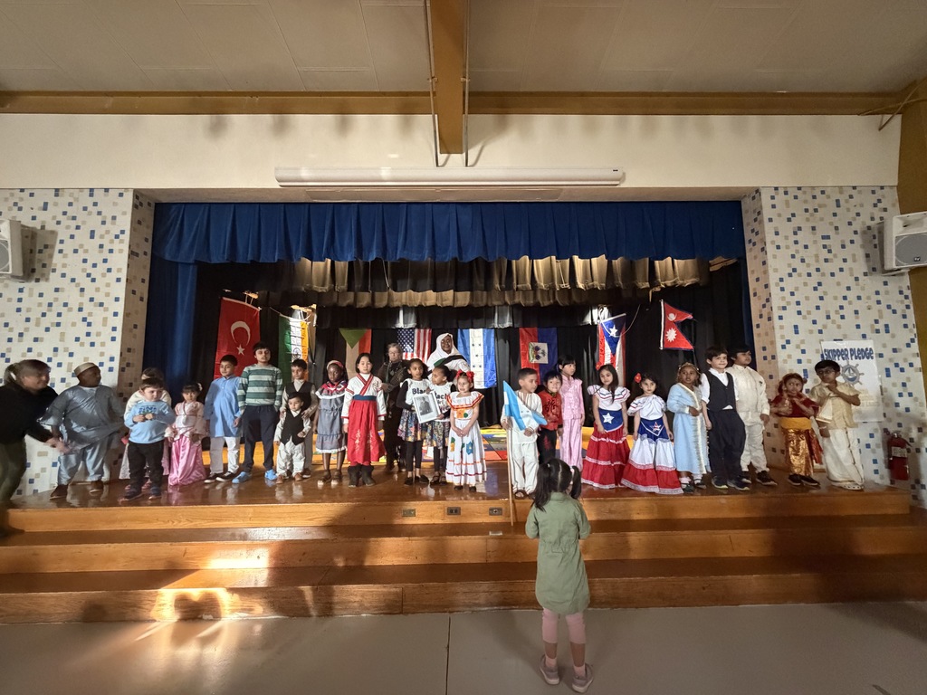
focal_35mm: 14
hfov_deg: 102.1
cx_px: 464
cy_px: 348
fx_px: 375
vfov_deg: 85.7
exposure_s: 1/60
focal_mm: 2.22
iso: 1250
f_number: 2.2
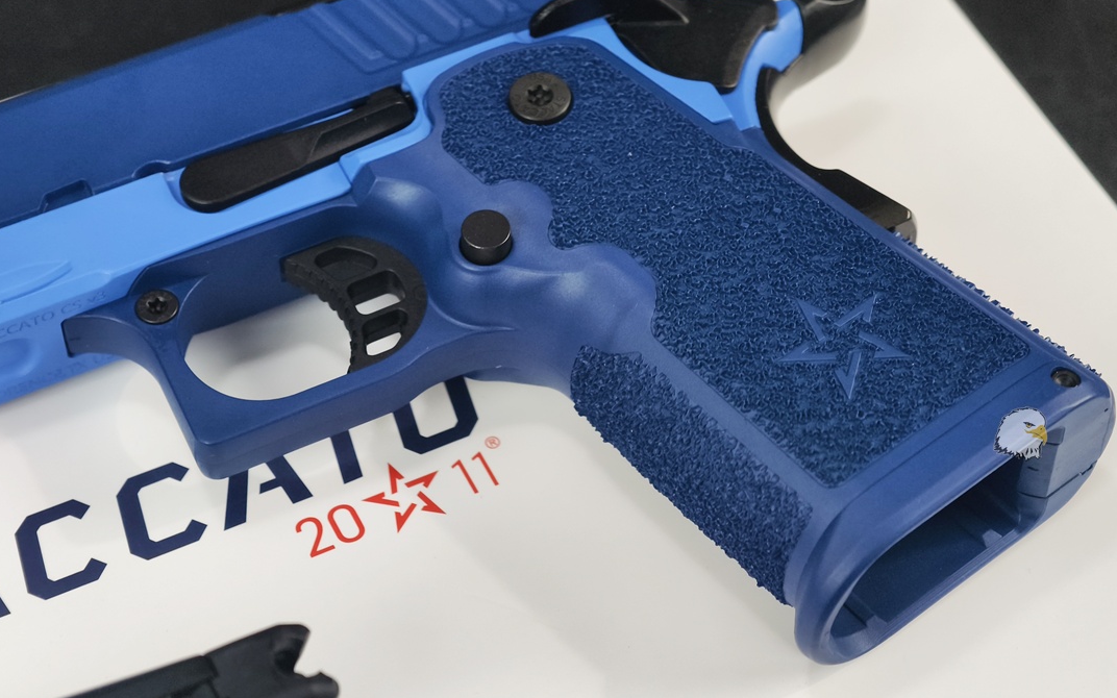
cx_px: 601
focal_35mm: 101
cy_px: 263
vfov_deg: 12.9
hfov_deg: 20.6
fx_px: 3075
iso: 514
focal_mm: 22.48
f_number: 2.67
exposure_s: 1/30
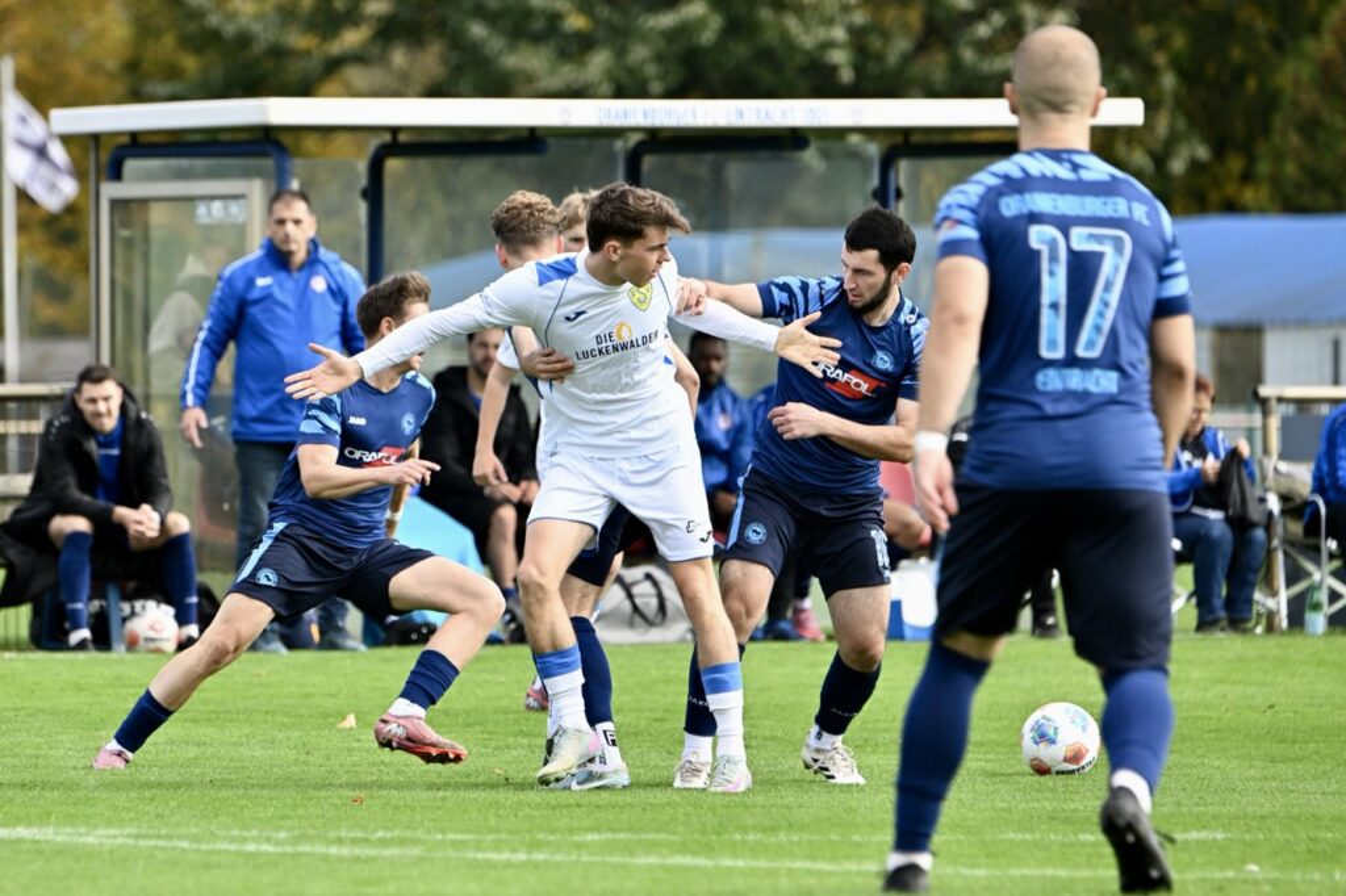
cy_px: 448
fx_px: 12707
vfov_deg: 4.0
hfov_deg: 6.1
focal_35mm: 340
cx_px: 673
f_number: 6.3
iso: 1400
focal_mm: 340
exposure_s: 1/1600
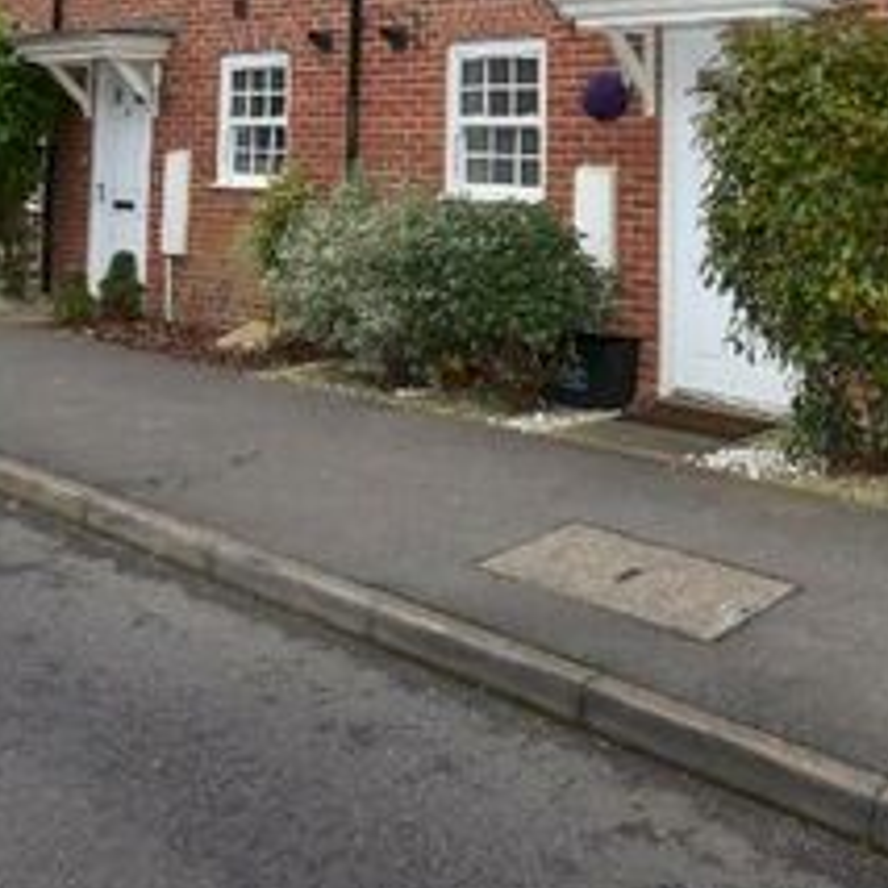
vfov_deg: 36.4
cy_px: 23
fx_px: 1219
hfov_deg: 39.6
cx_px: 579
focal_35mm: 42
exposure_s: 1/125
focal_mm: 10
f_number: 5.6
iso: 500
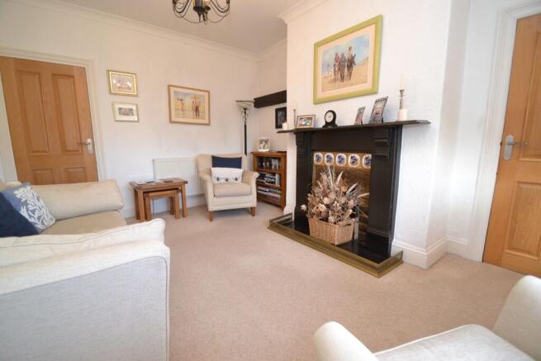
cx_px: 270
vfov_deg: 77.4
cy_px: 180
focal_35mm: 15
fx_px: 225
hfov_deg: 100.4
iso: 400
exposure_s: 1/60
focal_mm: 10
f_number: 3.5
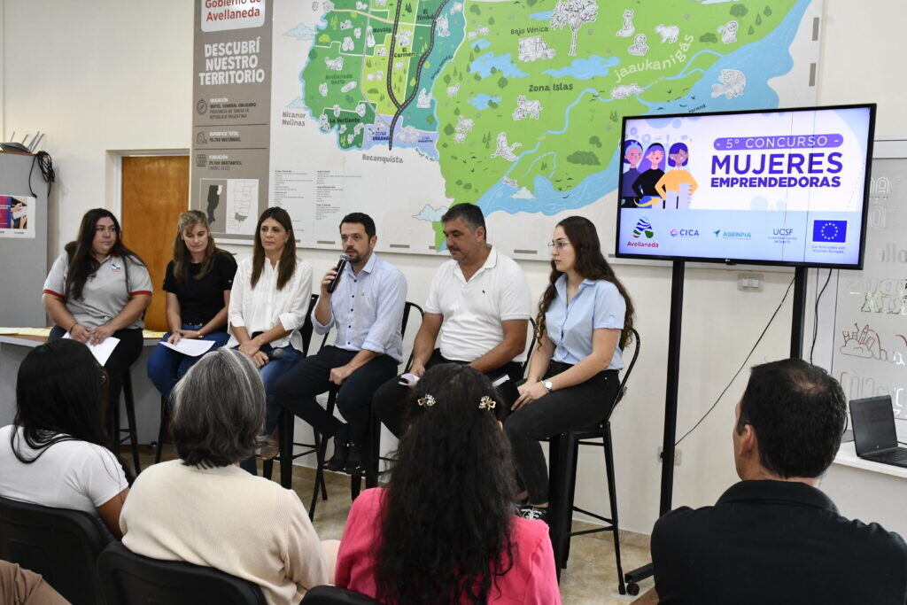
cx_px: 454
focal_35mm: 40
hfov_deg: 48.5
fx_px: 1008
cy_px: 302
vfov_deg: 33.4
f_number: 10
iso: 3200
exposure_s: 1/60
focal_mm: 27
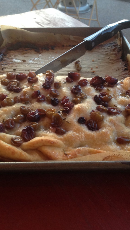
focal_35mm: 39
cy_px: 116
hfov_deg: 30.4
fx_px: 239
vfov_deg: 51.6
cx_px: 65
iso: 125
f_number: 2.4
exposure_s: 1/20
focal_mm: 4.28
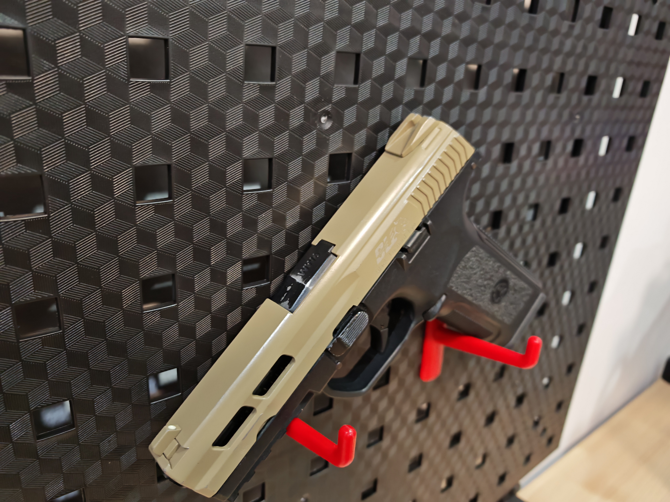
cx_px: 335
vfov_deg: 56.8
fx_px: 465
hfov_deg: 71.6
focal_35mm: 24
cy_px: 251
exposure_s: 1/50
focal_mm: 6.83
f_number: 2
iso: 400
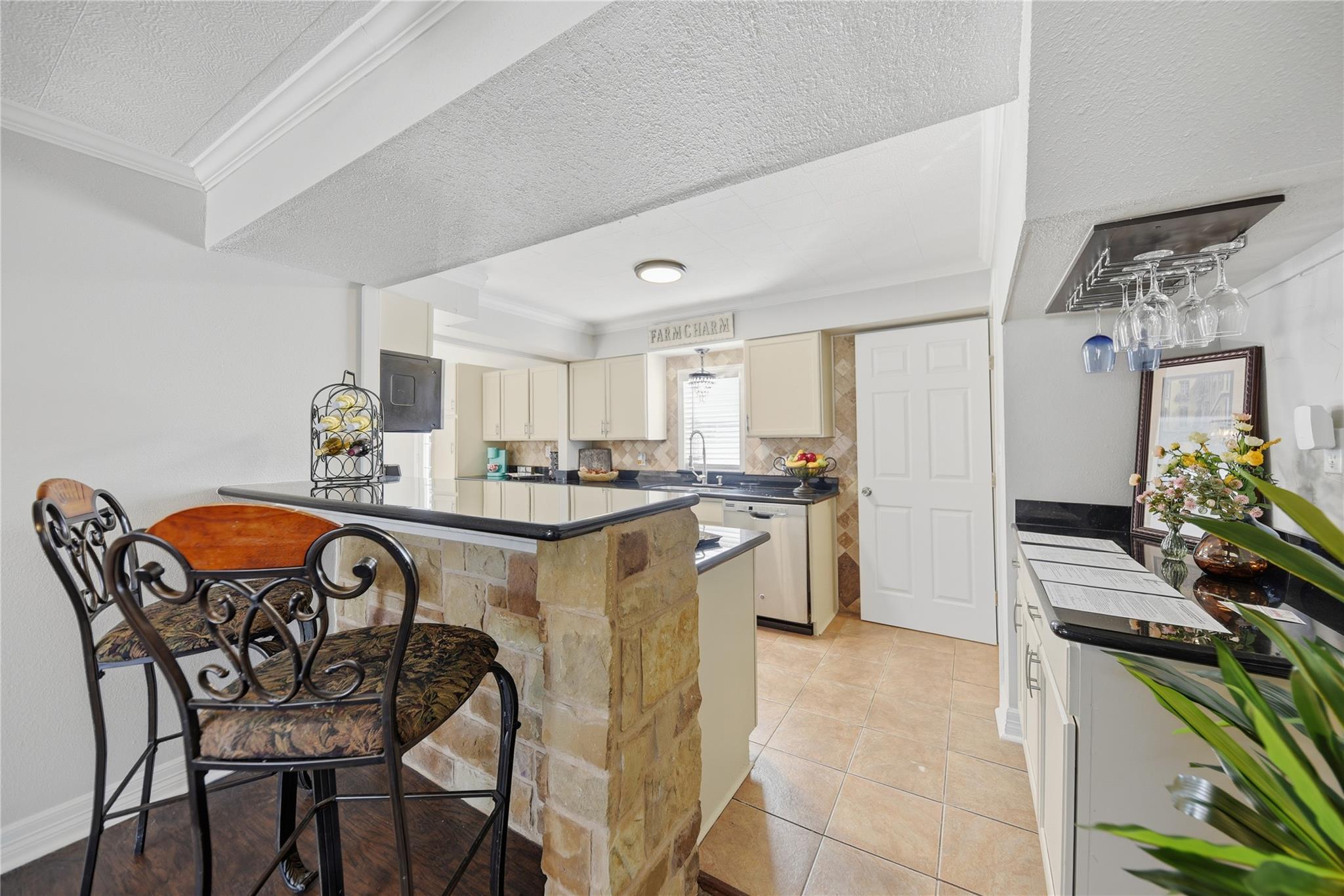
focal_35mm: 12
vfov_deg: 90.0
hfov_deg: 112.6
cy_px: 448
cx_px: 672
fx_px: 448
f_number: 5
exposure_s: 1/100
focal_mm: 12
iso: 160
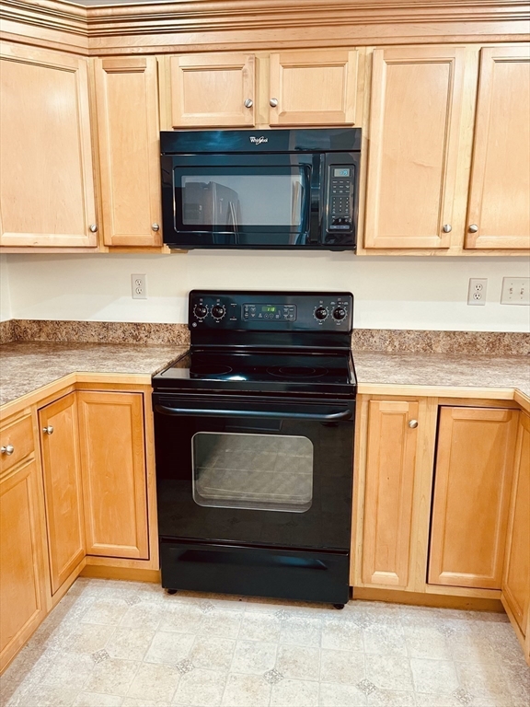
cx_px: 265
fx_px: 510
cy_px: 354
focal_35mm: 25
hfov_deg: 54.9
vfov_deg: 69.4
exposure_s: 1/60
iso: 200
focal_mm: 5.1
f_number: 1.6
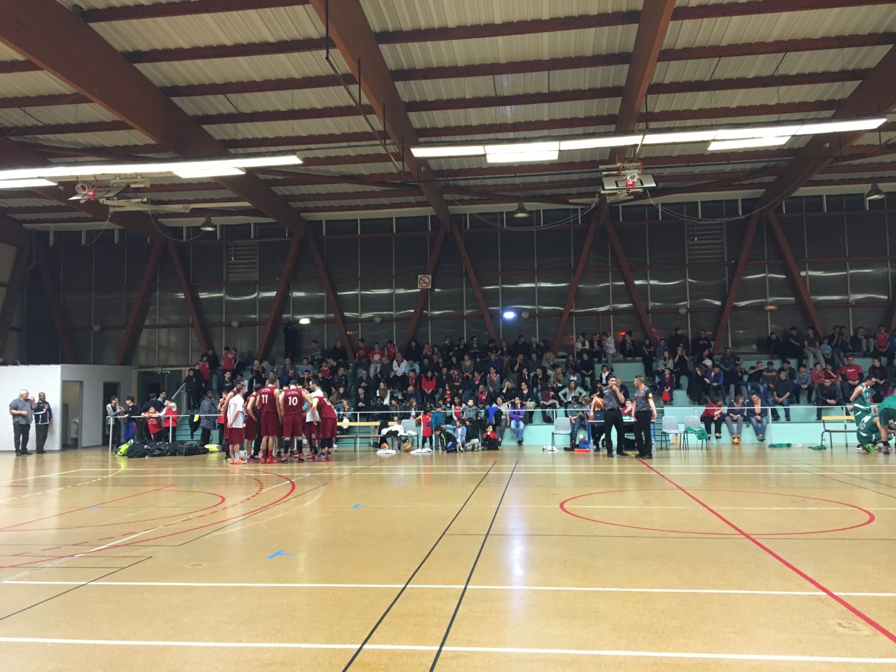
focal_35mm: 29
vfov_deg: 48.2
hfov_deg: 61.7
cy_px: 336
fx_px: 751
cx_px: 448
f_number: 2.2
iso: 200
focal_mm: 4.15
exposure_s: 1/33
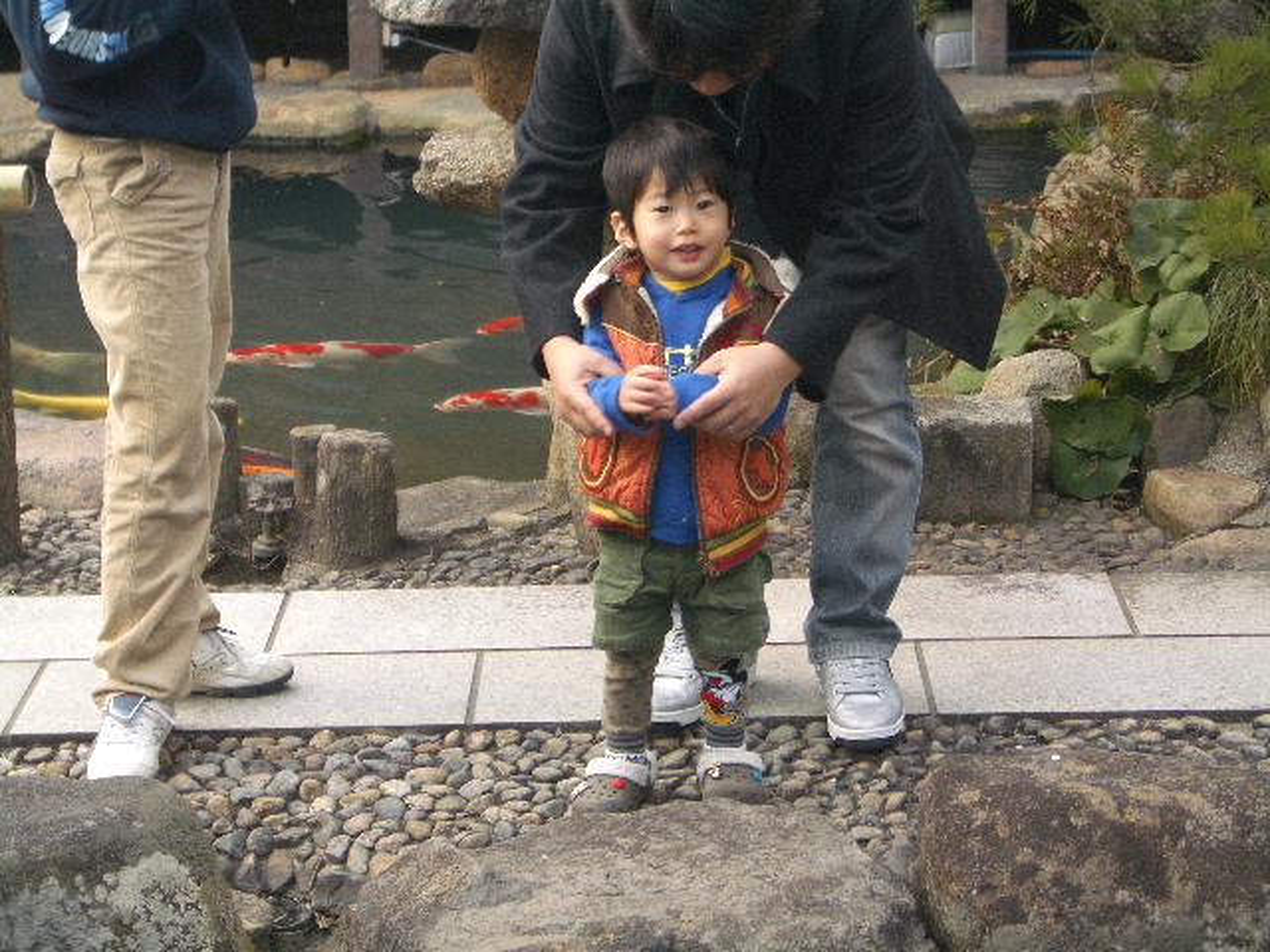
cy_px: 476
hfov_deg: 22.3
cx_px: 635
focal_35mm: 88
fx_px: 3229
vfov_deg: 16.8
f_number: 4.4
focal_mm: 14.6
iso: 100
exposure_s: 1/160
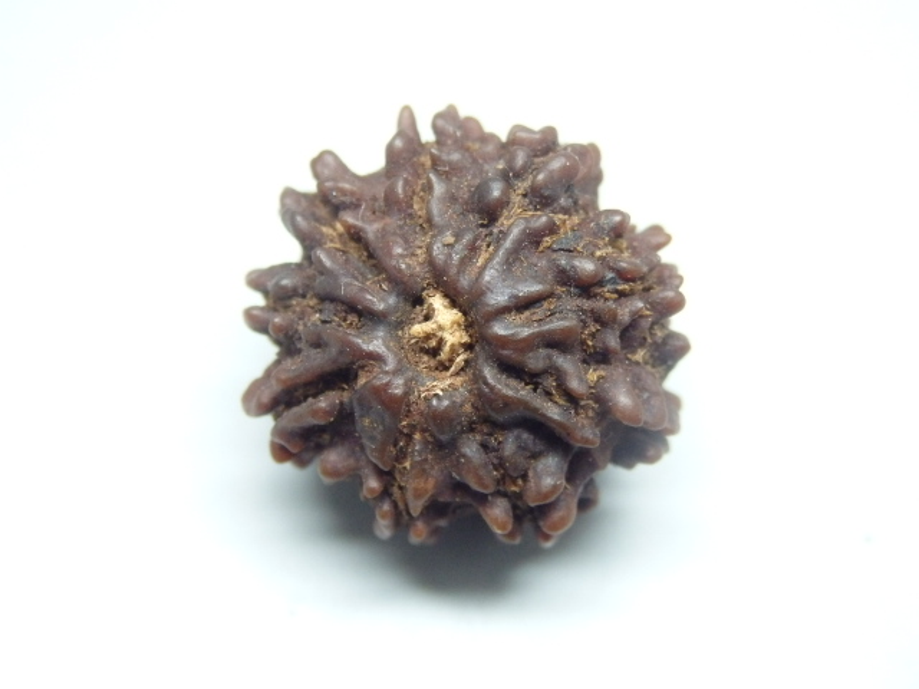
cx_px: 460
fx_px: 1752
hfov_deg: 29.4
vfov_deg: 22.3
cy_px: 344
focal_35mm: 66
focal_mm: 11.9
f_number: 4.4
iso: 800
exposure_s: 1/100
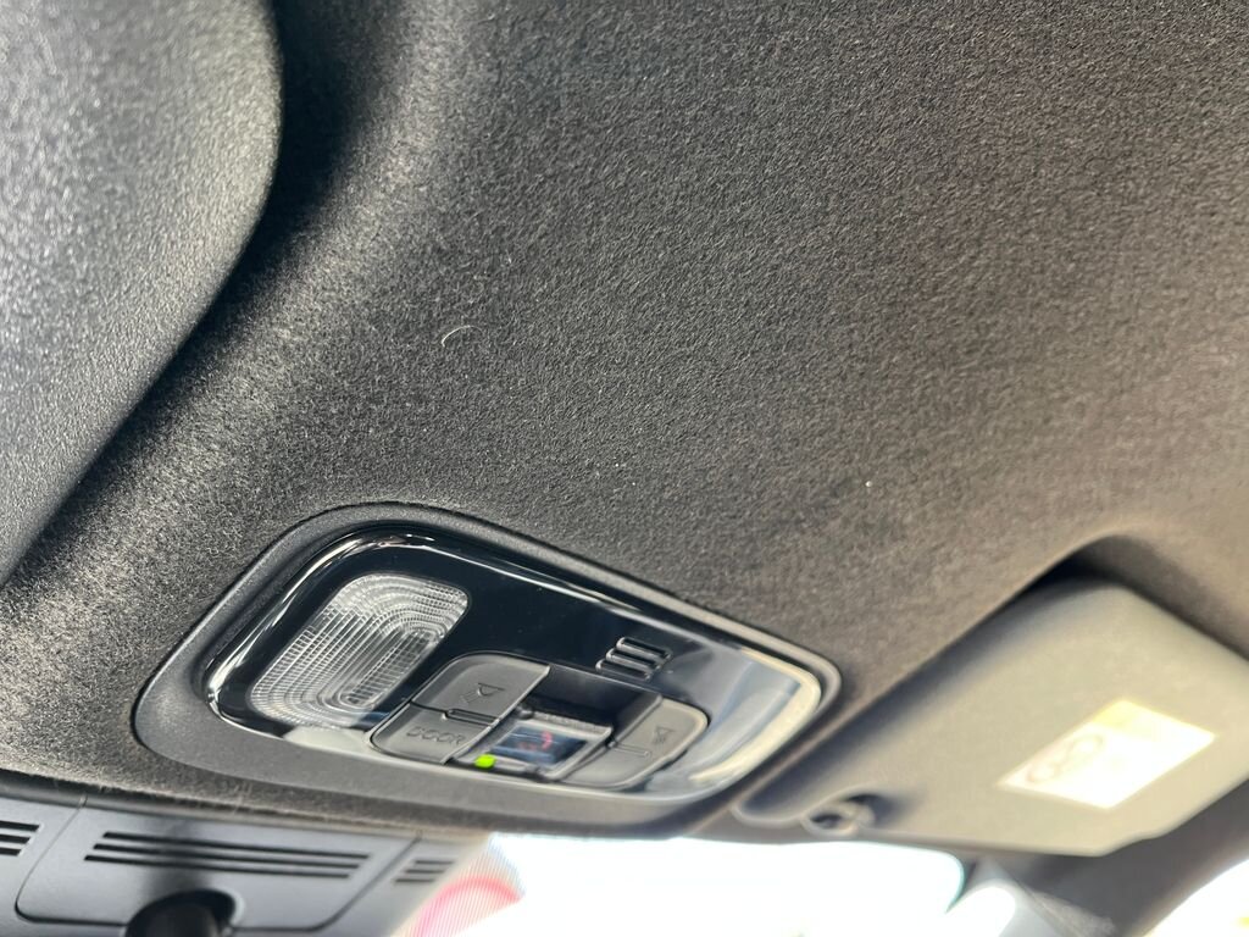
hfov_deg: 67.3
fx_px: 938
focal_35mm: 26
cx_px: 624
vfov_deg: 53.1
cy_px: 468
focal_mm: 5.1
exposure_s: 1/60
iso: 160
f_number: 1.6
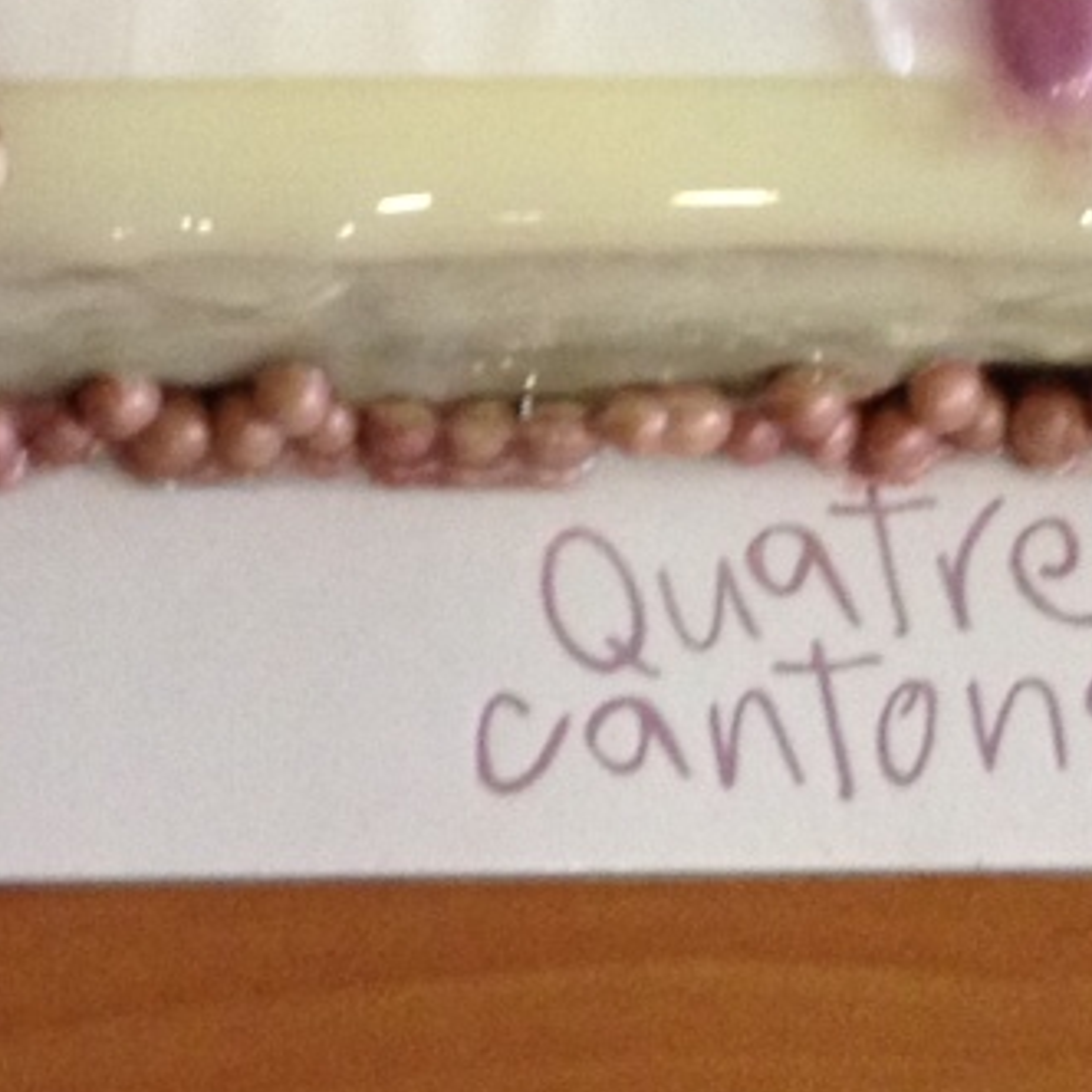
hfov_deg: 11.5
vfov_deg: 11.0
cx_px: 253
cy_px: -615
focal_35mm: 152
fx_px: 5425
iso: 160
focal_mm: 4.28
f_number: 2.4
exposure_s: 1/20
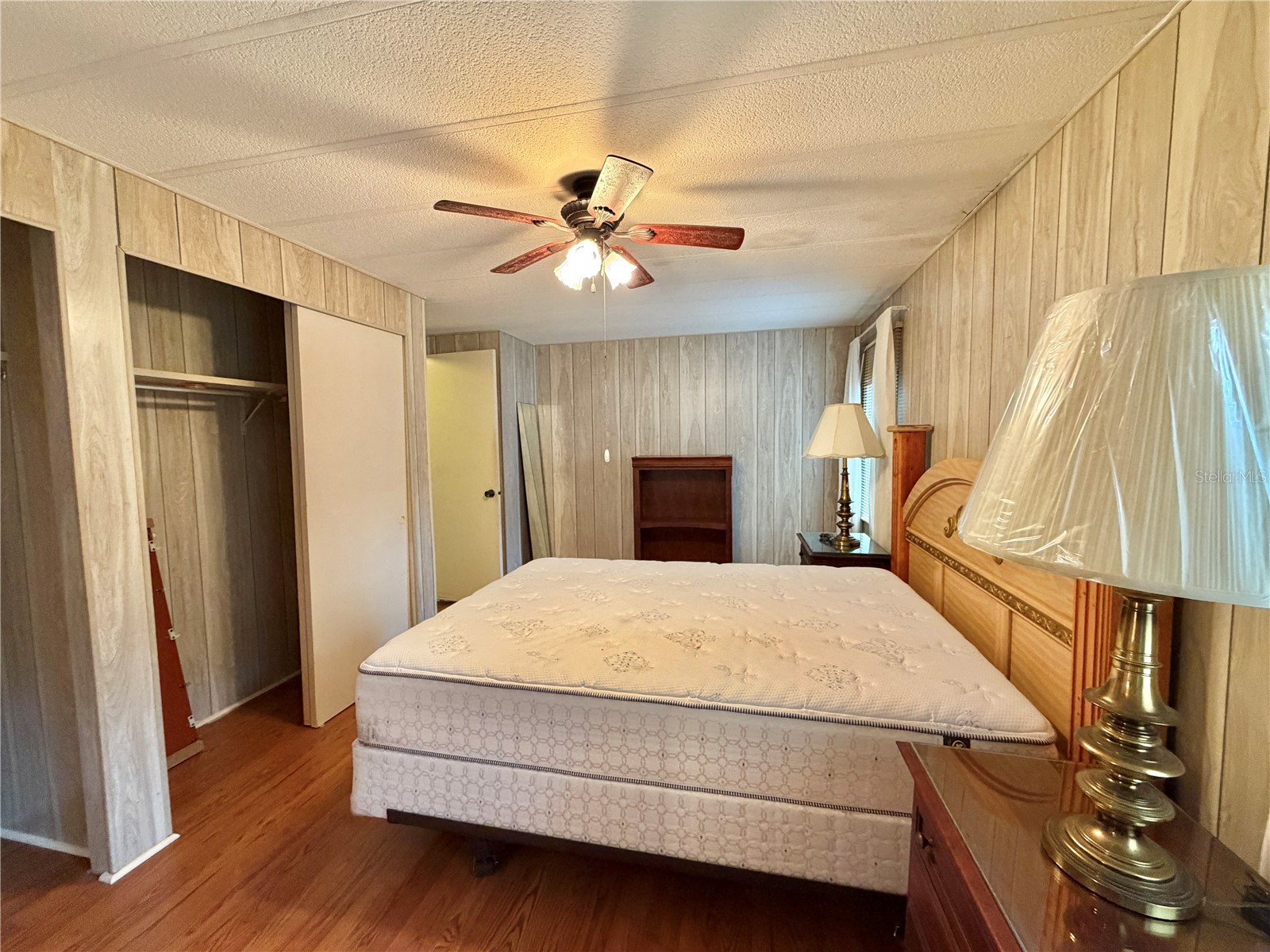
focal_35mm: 14
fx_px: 514
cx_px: 635
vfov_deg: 85.7
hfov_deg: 102.1
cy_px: 476
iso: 400
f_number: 2.2
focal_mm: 2.22
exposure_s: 1/60
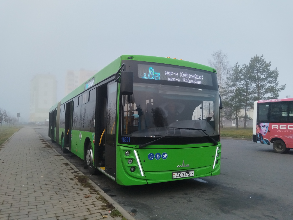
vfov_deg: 53.1
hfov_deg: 67.3
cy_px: 110
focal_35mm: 26
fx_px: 220
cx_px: 146
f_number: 1.9
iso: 100
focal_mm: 4.95
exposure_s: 1/348
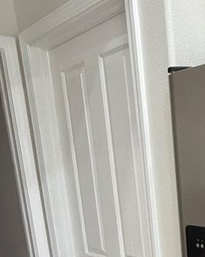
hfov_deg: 29.0
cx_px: 214
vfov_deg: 36.3
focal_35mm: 48
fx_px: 365
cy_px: 234
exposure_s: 1/120
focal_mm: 2.22
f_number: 2.2
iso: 320
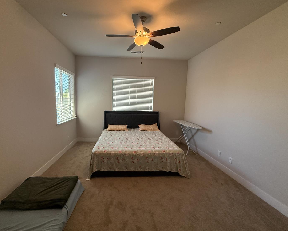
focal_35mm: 15
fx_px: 128
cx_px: 130
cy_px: 114
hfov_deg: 96.5
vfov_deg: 84.0
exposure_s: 1/120
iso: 250
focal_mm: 2.22
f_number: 2.2
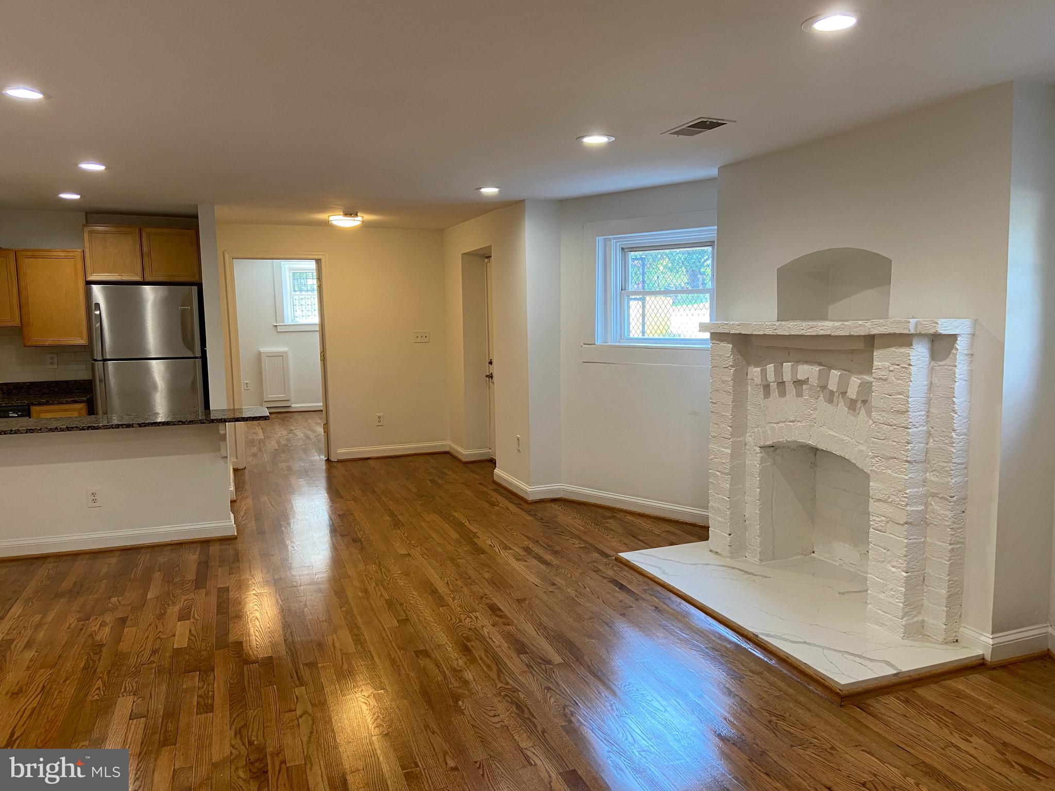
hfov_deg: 67.3
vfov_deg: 53.1
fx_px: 792
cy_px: 396
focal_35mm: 26
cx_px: 528
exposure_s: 1/60
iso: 80
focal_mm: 4.25
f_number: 1.8
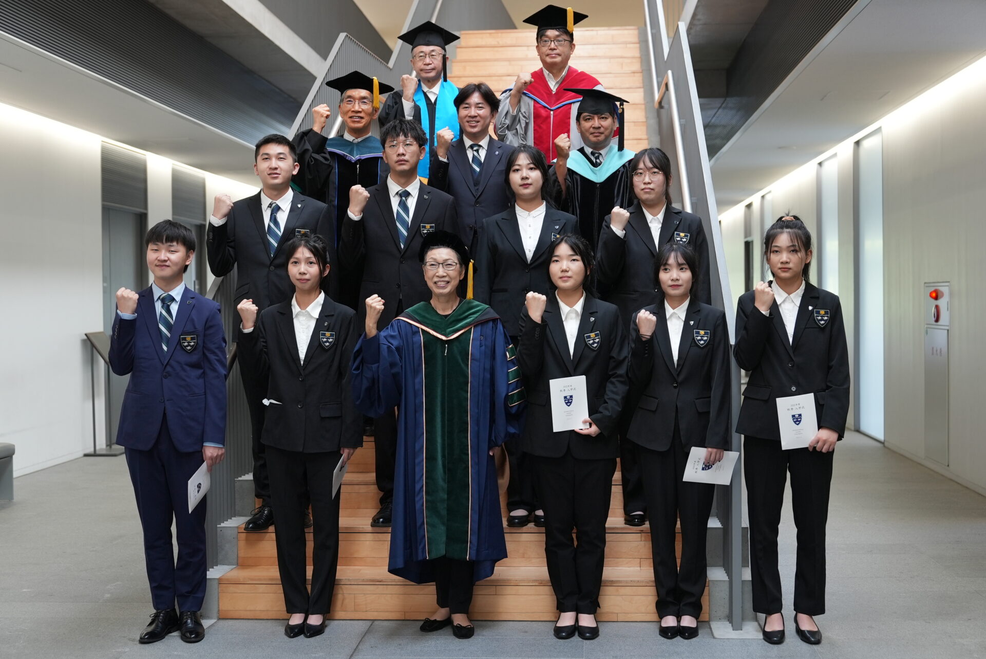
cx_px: 493
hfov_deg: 41.9
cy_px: 330
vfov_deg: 28.7
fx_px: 1288
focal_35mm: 47
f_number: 3.2
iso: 800
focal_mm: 47
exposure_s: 1/125
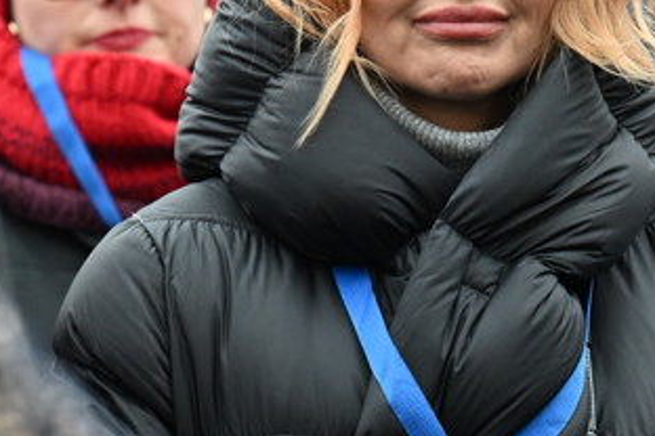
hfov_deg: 4.3
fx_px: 8733
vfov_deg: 2.9
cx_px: 275
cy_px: 147
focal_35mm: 480
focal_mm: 145
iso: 2500
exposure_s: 1/250
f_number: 4.5
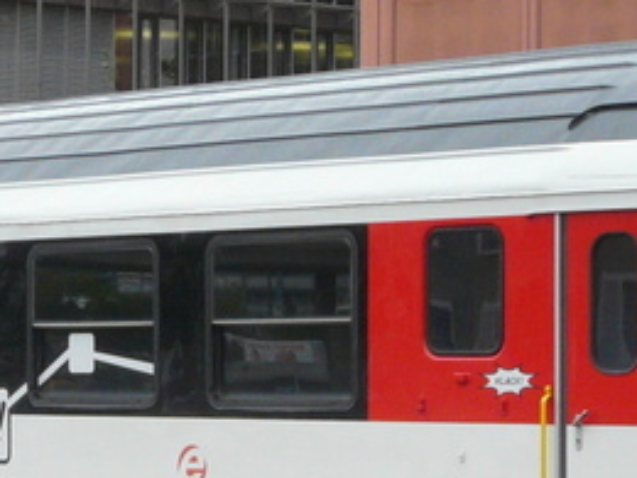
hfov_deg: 11.1
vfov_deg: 8.4
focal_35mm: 177
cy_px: 360
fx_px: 3257
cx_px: 5
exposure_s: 1/160
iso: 125
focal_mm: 7.5
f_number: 3.6
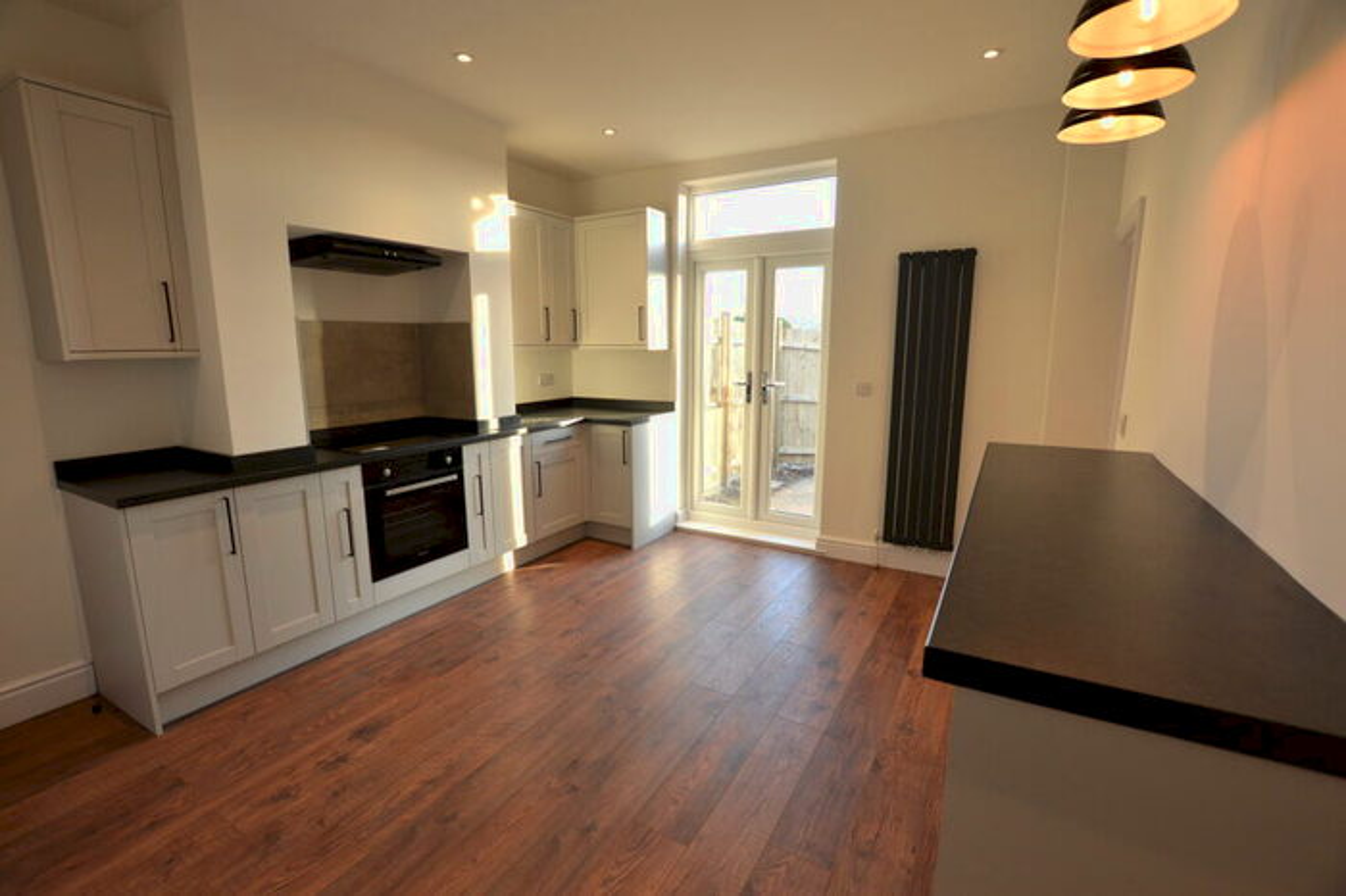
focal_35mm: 15
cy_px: 448
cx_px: 673
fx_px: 561
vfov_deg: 77.3
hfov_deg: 100.4
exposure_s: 1/100
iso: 400
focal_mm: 10
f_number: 4.5
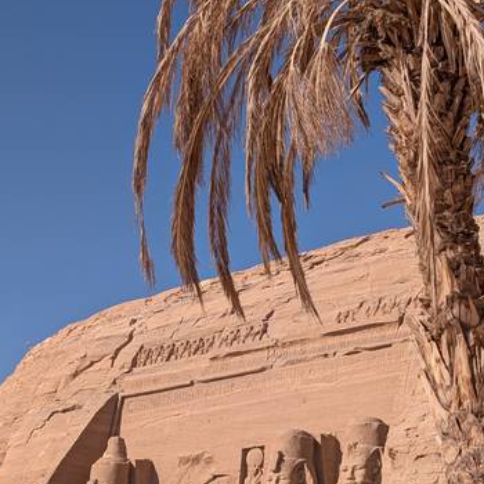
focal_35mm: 79
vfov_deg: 21.7
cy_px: 369
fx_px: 1250
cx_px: 277
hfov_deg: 21.9
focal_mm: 6.9
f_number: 1.68
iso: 21
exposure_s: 1/1631
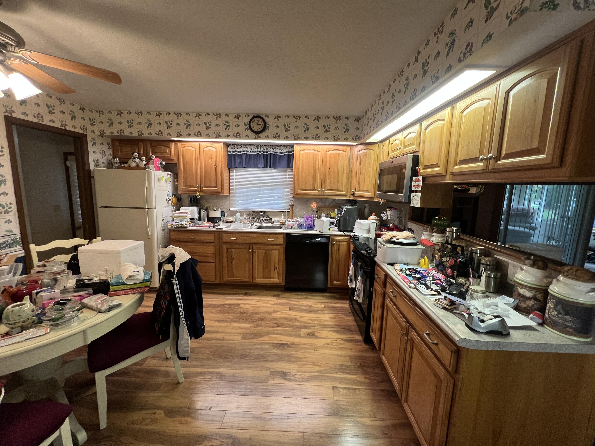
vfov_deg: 89.9
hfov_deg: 106.2
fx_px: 223
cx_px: 298
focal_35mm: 13
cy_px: 223
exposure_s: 1/60
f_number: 1.8
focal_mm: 1.57
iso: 200
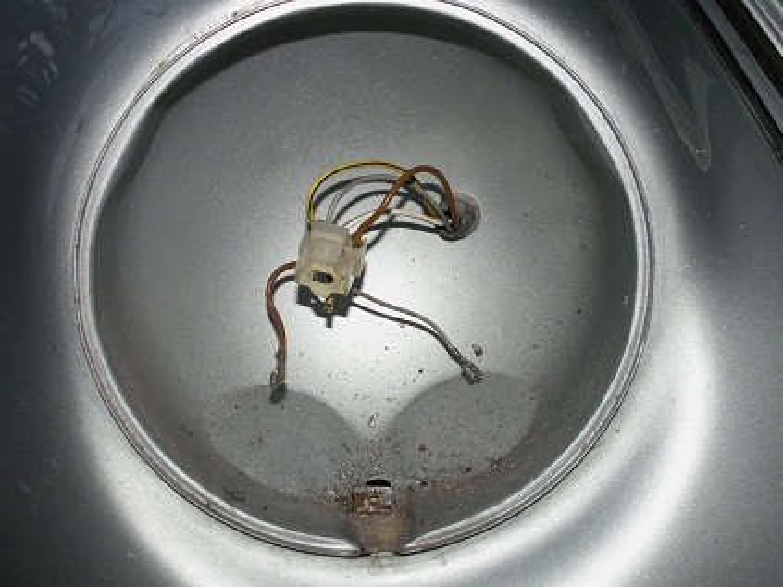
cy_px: 294
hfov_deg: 43.9
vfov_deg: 33.6
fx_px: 972
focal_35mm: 43
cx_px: 392
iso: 160
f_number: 2.8
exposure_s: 1/40
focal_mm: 7.19
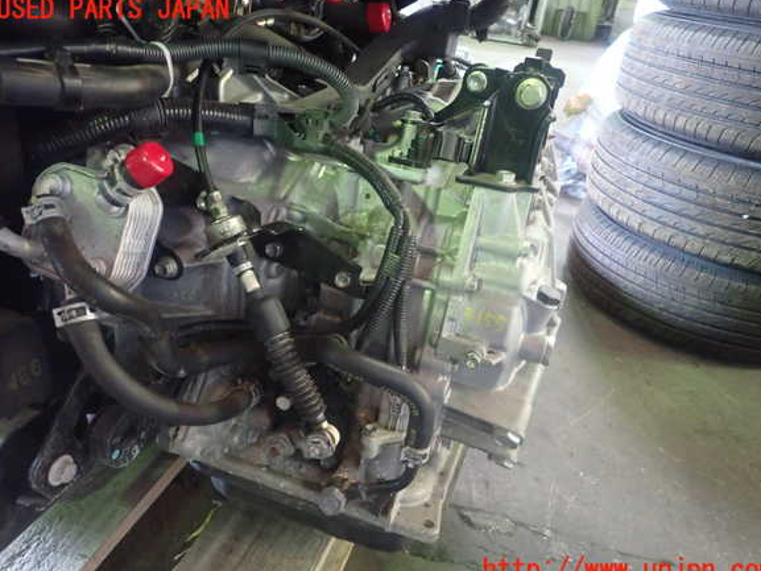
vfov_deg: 53.1
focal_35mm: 26
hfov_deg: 67.3
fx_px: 572
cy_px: 290
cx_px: 385
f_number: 2
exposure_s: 1/30
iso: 800
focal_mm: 4.5
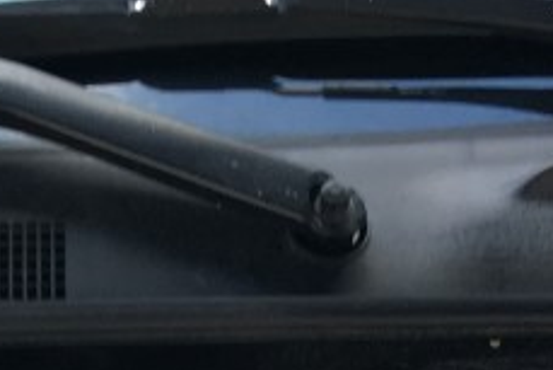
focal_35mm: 135
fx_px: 2075
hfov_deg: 14.9
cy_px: 771
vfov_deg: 9.4
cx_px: -36
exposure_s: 1/120
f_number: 2.2
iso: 40
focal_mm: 4.15
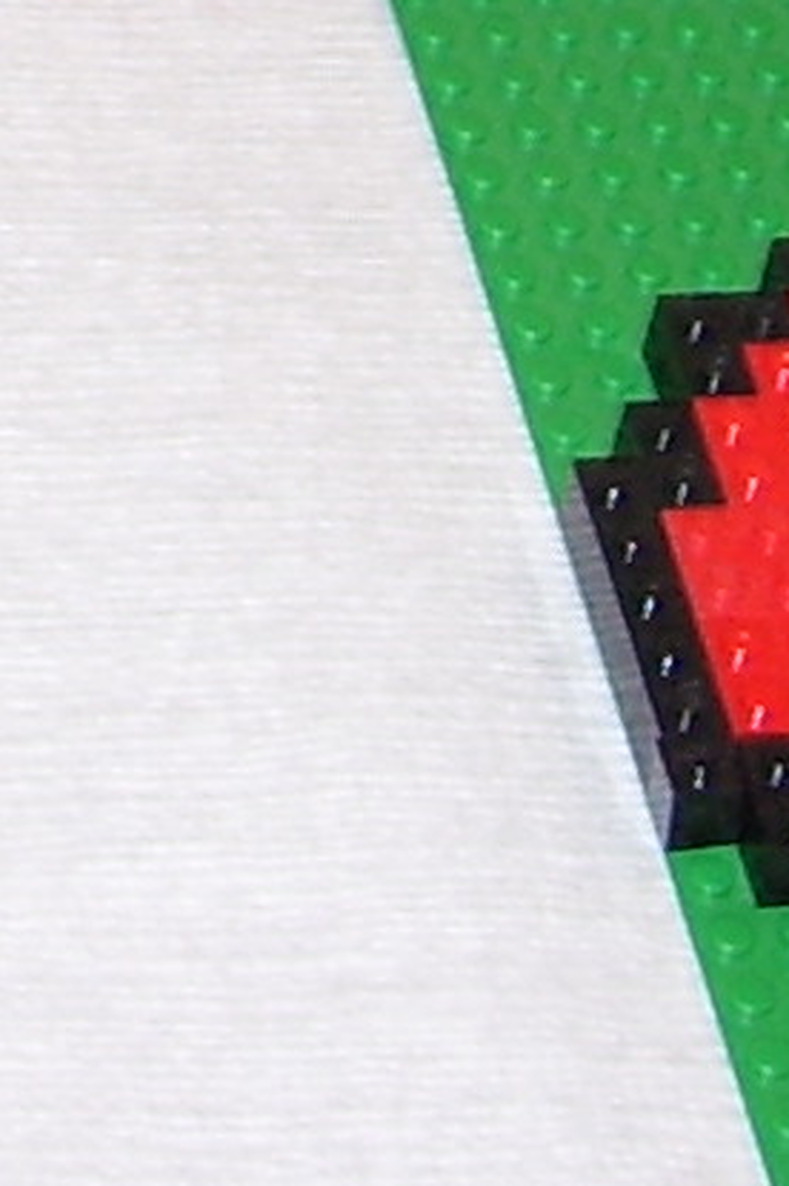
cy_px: -1195
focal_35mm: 208
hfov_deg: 6.2
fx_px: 6849
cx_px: -1329
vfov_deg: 9.3
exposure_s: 1/60
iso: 80
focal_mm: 6
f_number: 2.7
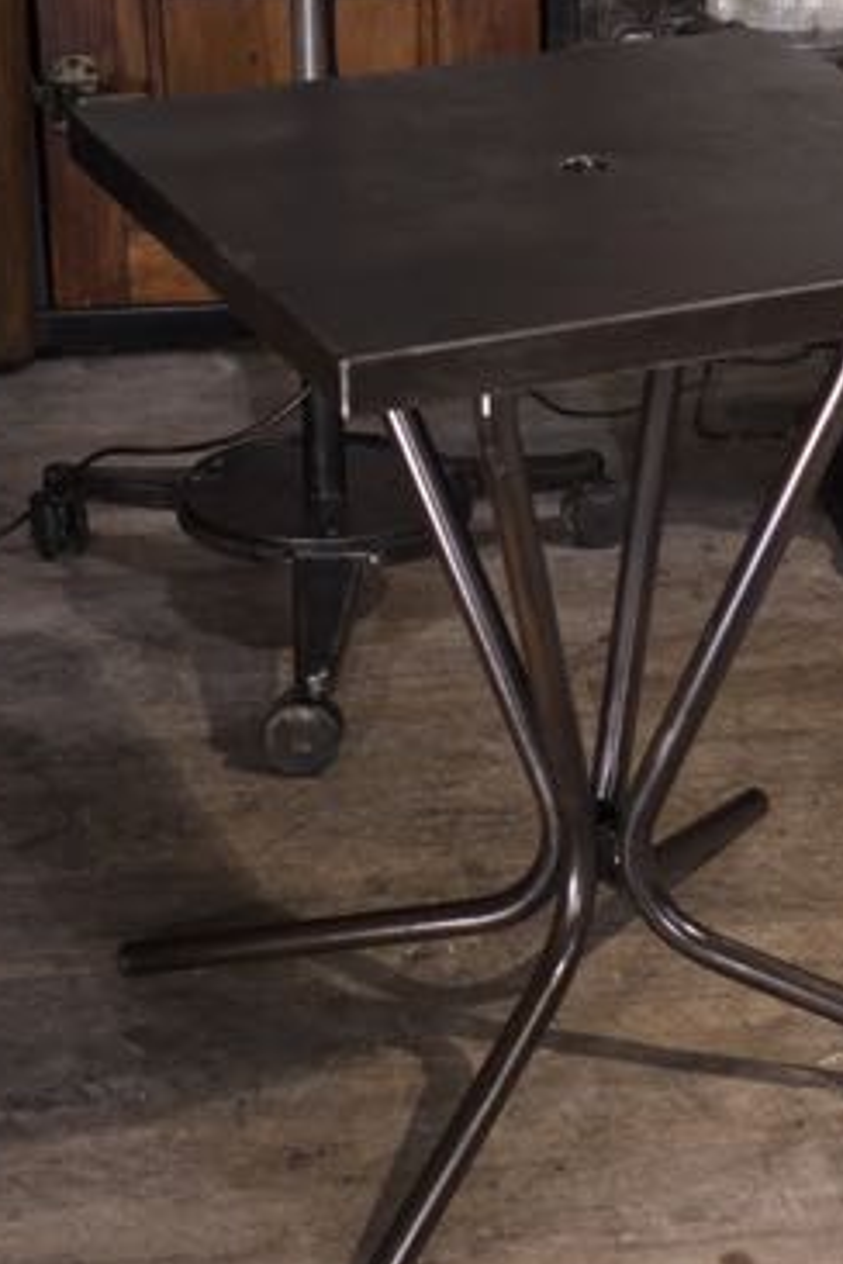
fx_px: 3056
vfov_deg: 23.4
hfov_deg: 15.7
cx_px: 587
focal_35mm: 87
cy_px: 521
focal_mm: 35
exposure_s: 1/125
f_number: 3.6
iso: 2500
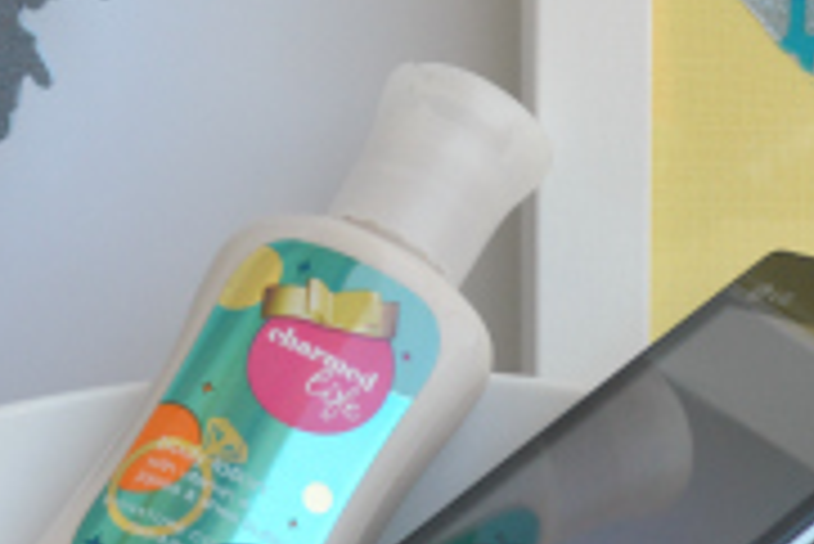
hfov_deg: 11.0
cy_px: 25
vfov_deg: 7.3
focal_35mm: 187
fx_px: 4227
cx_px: 187
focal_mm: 35
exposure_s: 1/200
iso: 400
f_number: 7.1
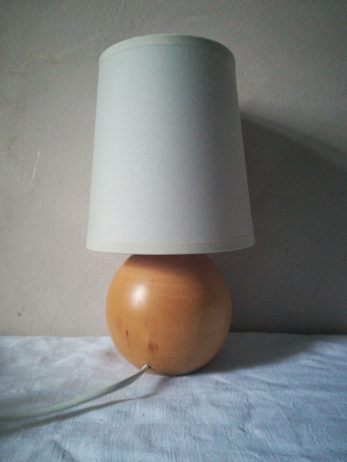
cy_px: 231
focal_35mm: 26
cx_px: 174
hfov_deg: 53.1
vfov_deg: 67.3
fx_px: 348
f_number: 2.2
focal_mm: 3.83
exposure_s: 1/14.3
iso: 1000
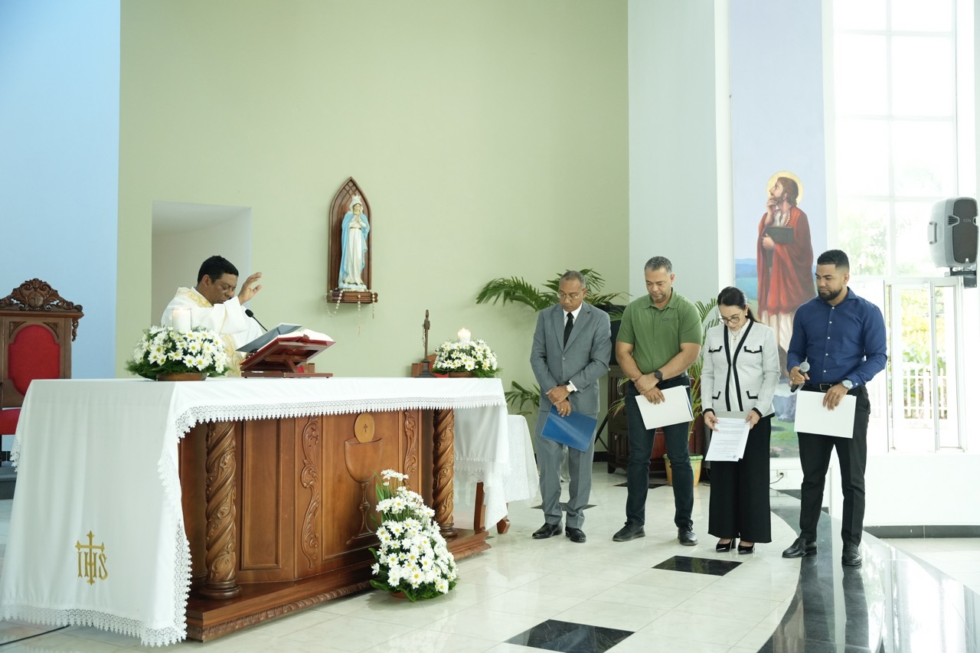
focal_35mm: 35
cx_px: 490
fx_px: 953
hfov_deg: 54.4
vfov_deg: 37.8
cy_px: 326
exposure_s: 1/125
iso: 2500
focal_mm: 35
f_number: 2.8
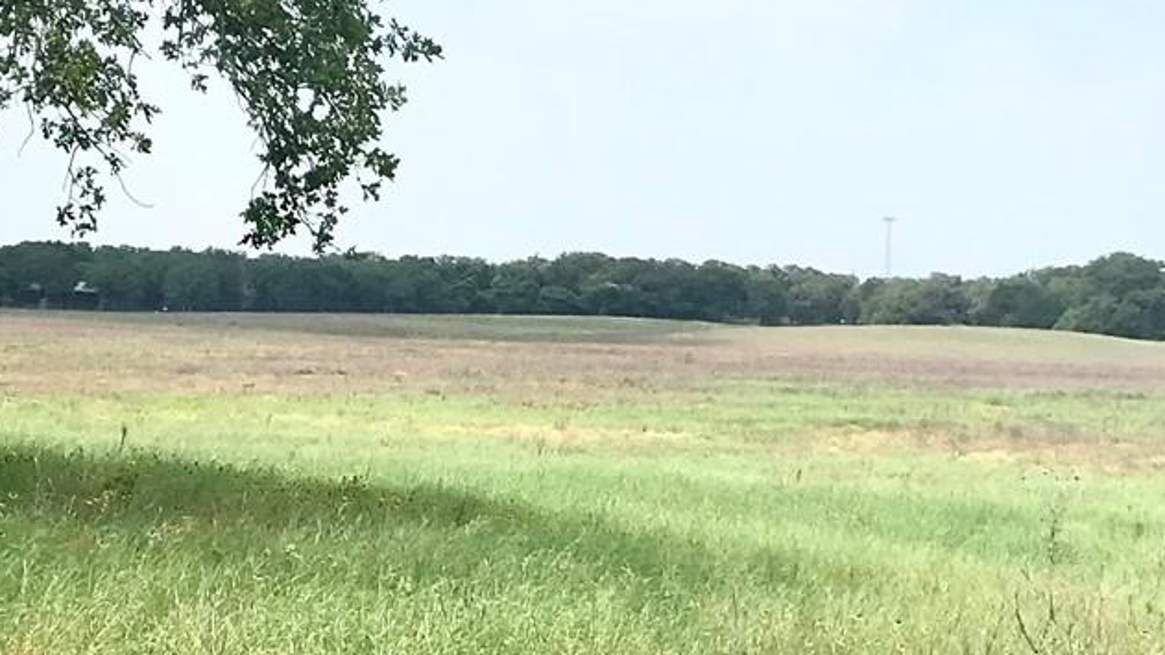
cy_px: 358
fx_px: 3058
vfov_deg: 12.2
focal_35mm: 99
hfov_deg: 21.4
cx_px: 345
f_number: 1.8
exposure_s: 1/3546
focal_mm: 3.99
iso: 20
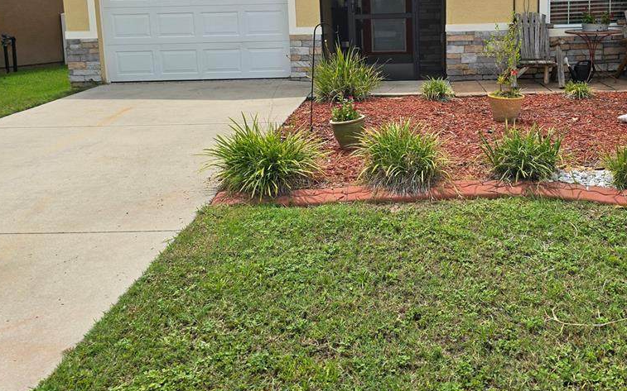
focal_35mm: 33
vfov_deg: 37.2
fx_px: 564
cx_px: 402
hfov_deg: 57.2
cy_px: 91
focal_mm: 6.3
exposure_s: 1/904
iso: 12
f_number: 1.7
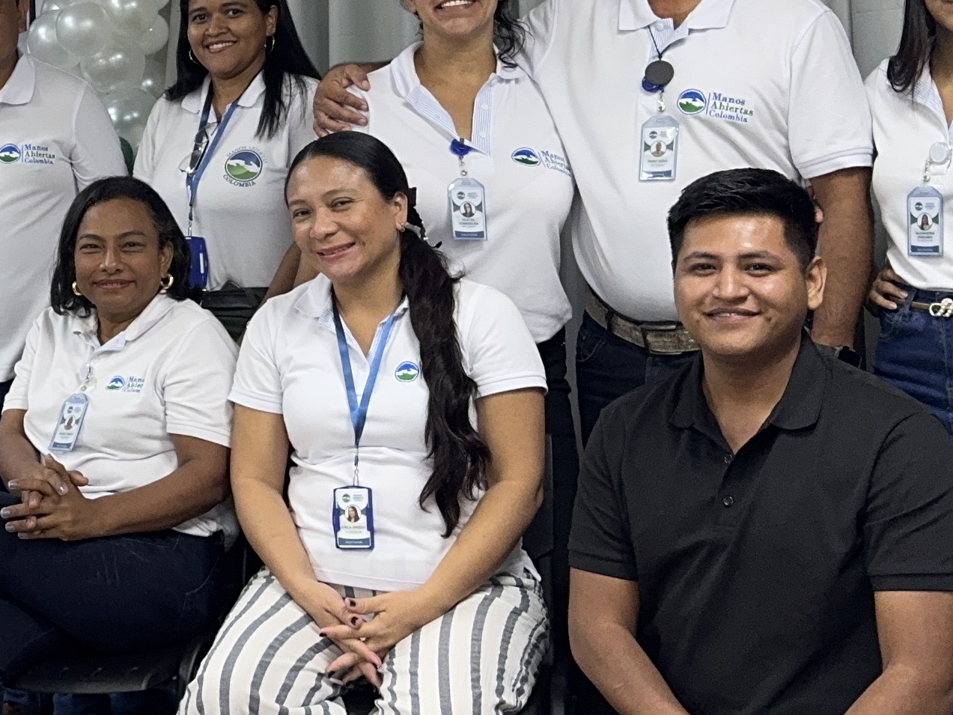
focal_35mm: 76
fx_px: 2093
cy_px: 127
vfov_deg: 19.2
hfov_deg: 23.8
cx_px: -134
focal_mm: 6.76
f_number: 1.78
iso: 200
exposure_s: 1/60
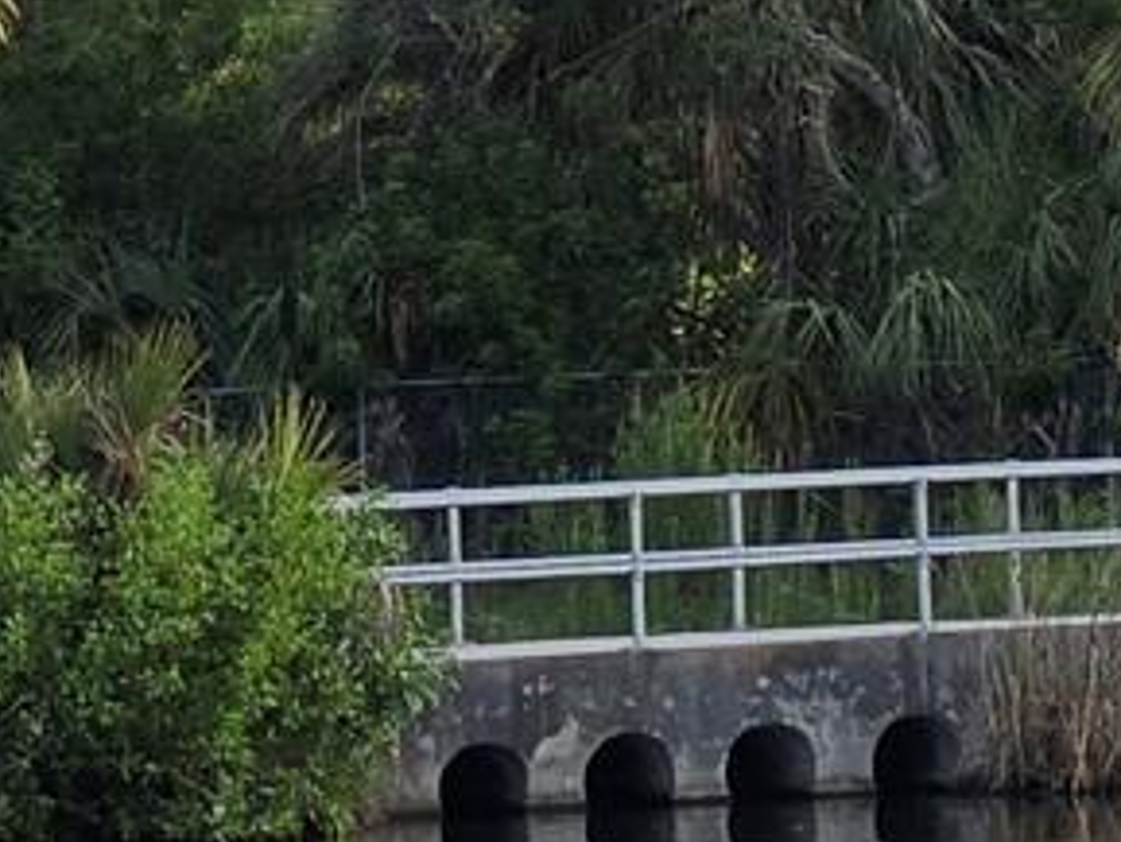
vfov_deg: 3.9
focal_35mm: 382
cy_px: 1172
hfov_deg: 5.2
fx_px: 12376
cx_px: 865
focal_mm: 7.9
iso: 50
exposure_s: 1/682
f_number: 2.4
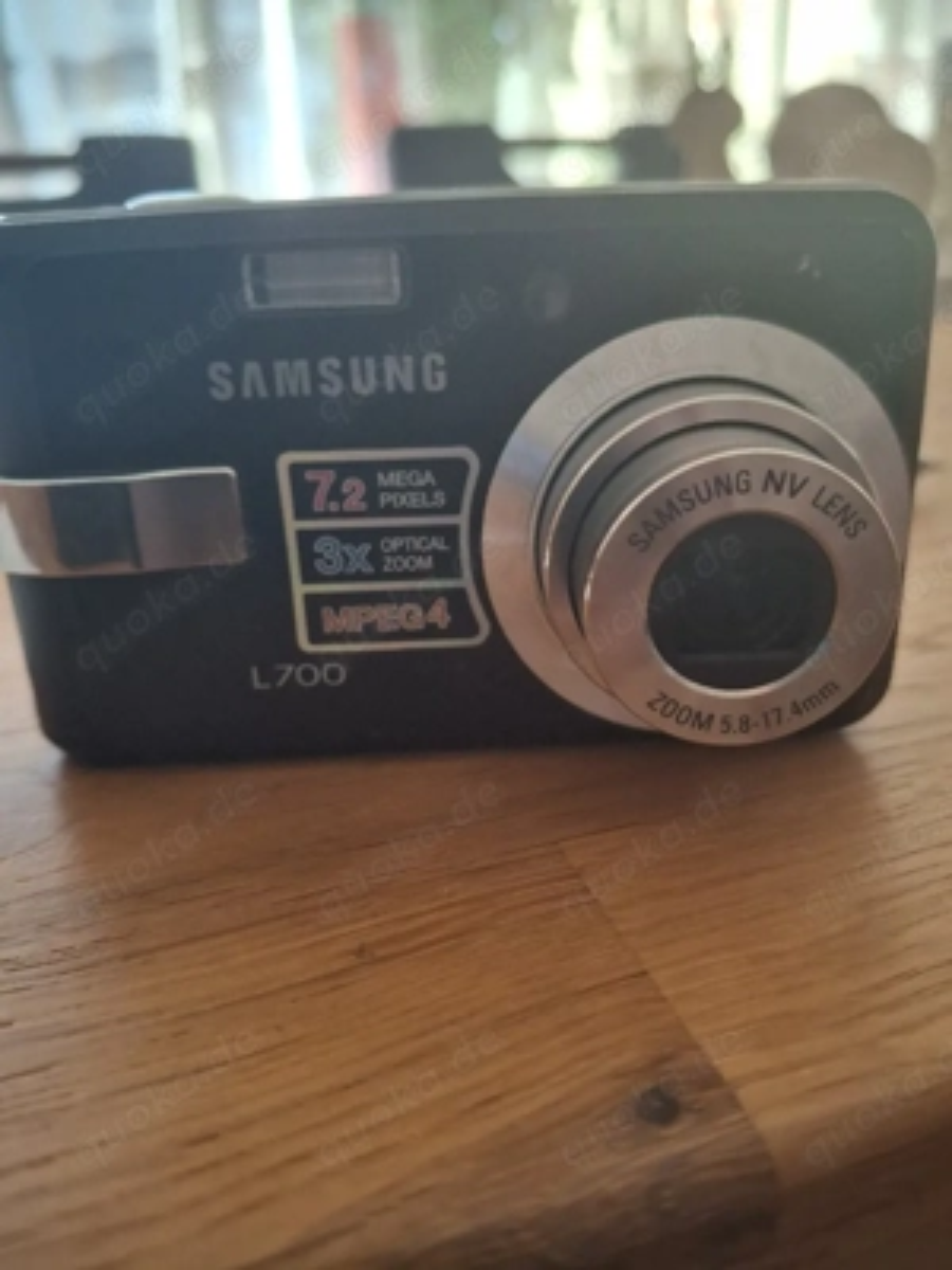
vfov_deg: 69.4
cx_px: 476
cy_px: 635
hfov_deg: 54.9
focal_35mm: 25
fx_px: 917
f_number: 1.8
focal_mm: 4.69
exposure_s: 1/100
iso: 200
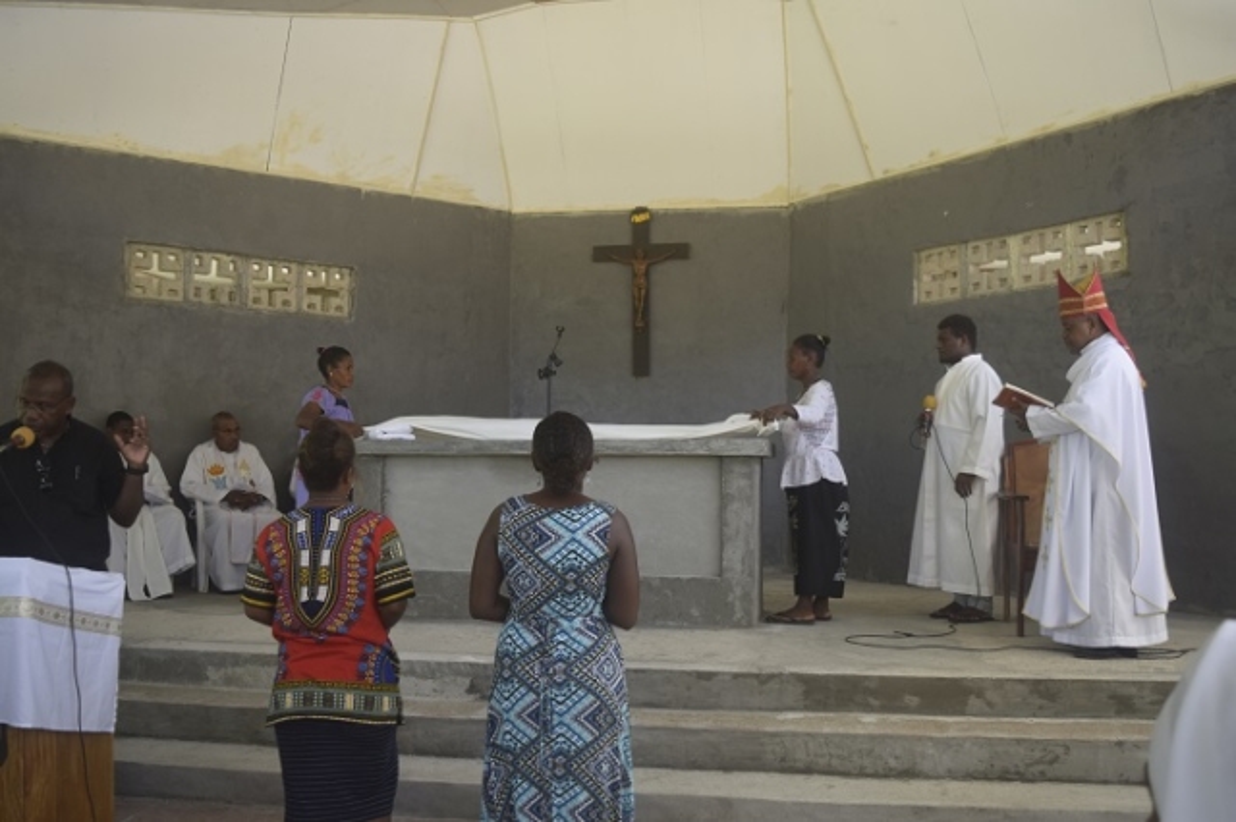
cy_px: 411
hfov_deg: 55.1
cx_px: 618
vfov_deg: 38.3
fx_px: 1184
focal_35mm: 34
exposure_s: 1/80
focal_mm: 23
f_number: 4.5
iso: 400
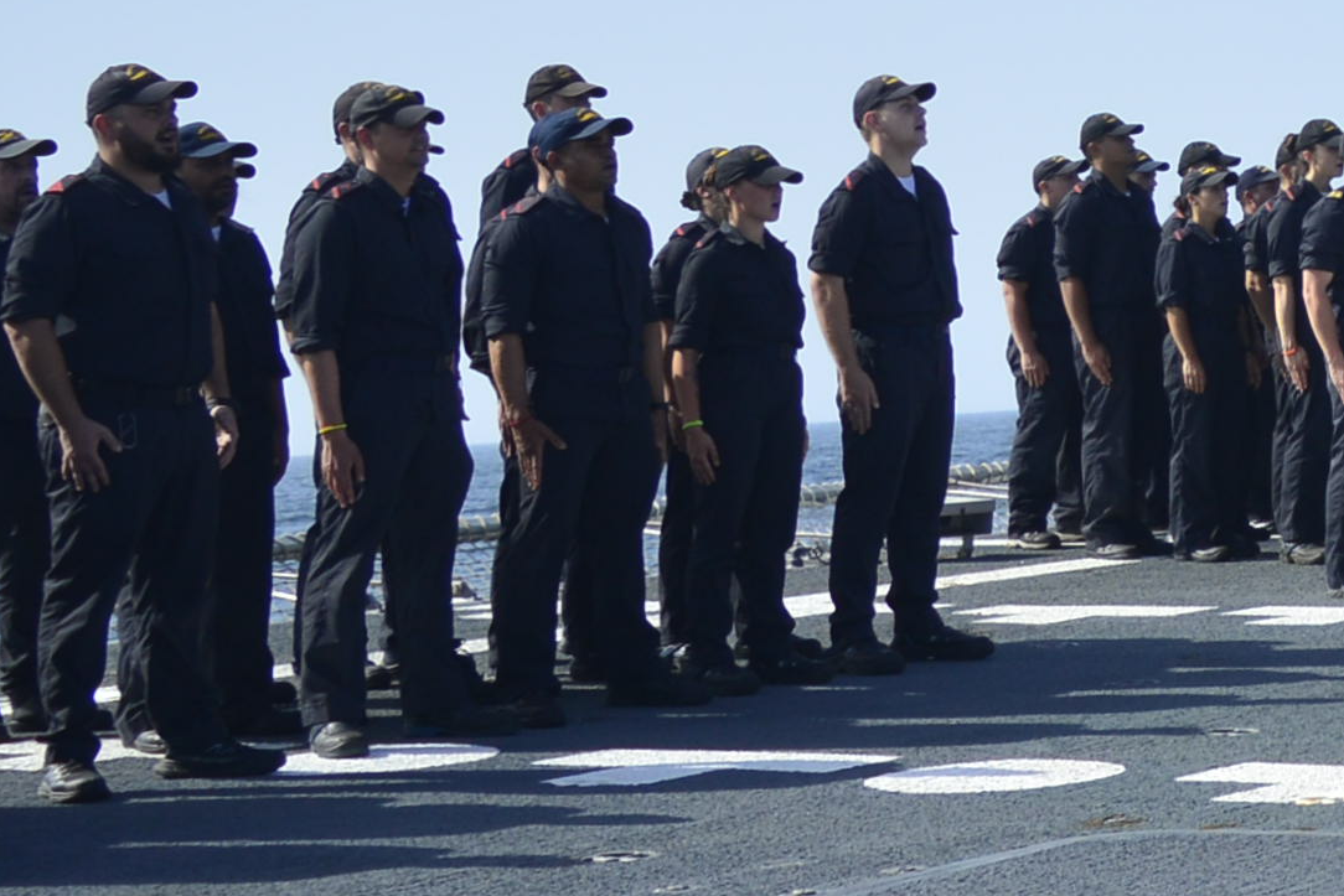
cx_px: 2503
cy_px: -71
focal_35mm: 112
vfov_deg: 12.1
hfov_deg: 15.4
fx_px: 4182
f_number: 4
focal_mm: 18
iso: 200
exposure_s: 1/2000
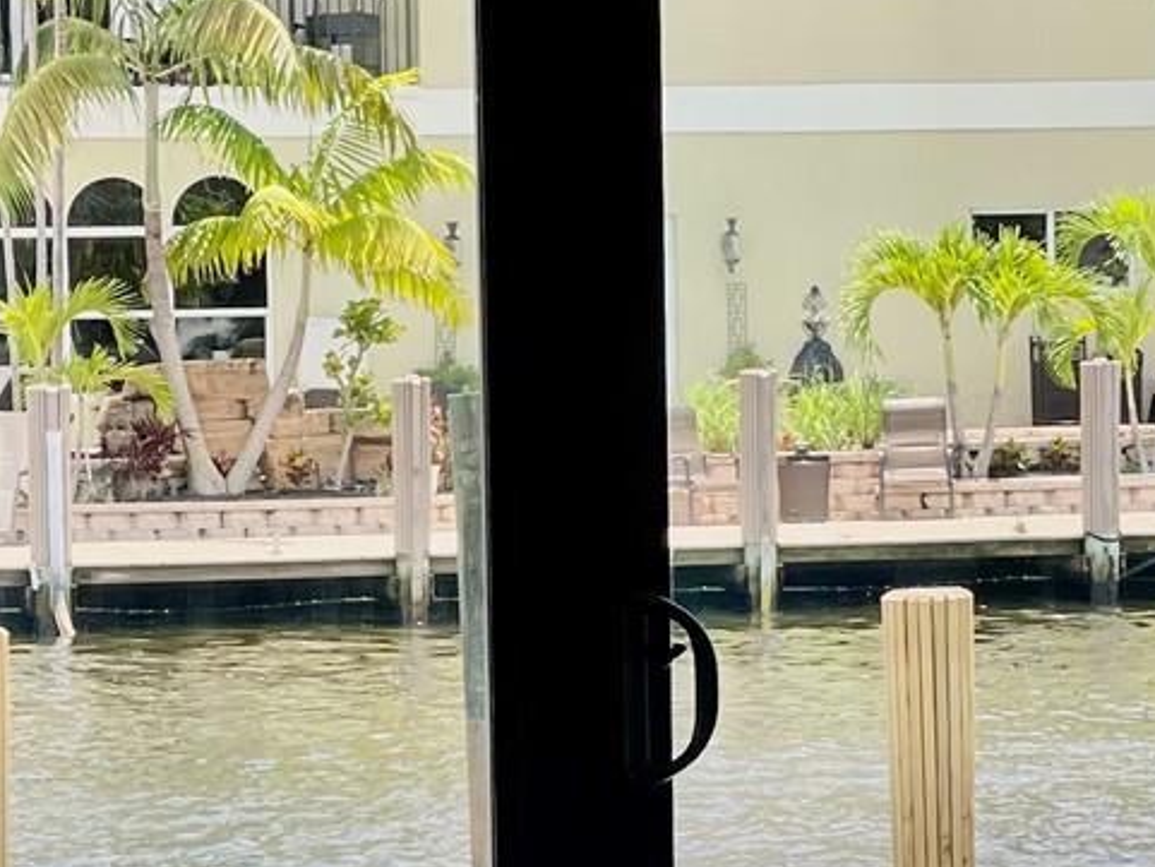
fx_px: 5774
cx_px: 533
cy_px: 893
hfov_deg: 11.4
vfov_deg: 8.5
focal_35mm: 173
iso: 32
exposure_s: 1/564
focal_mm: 6
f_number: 2
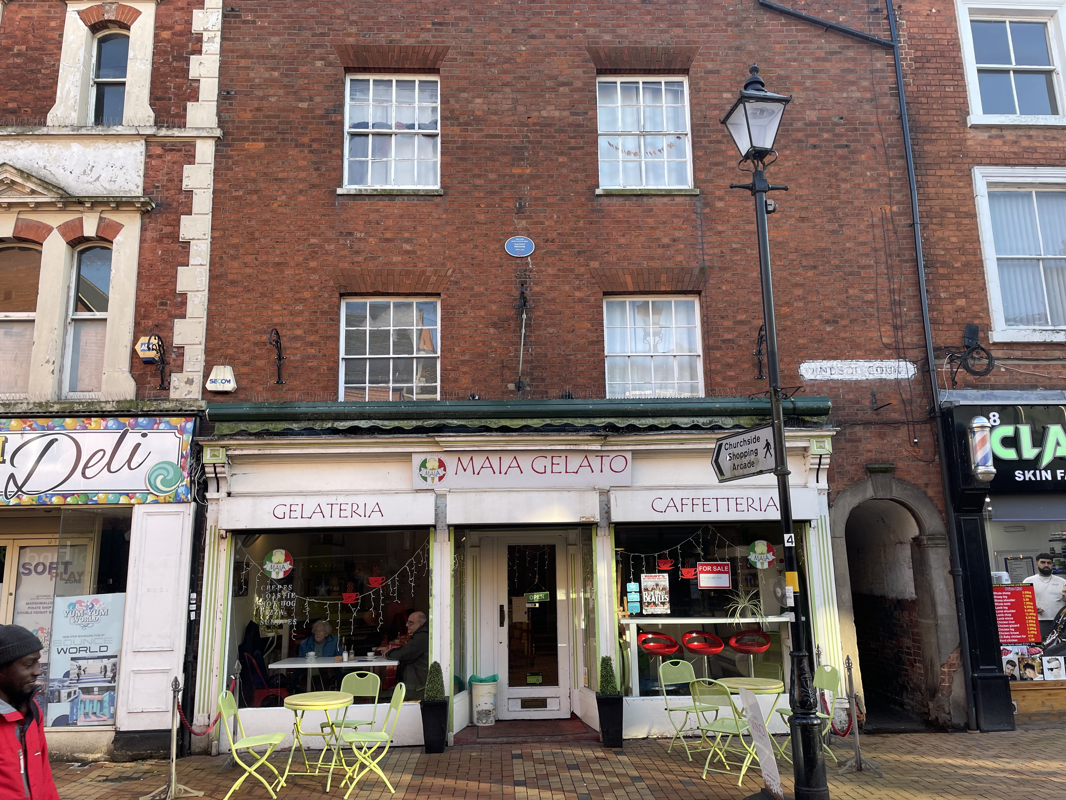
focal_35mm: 27
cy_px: 411
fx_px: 831
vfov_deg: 51.3
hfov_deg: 65.3
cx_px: 540
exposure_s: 1/191
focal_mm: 4.2
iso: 32
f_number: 1.6
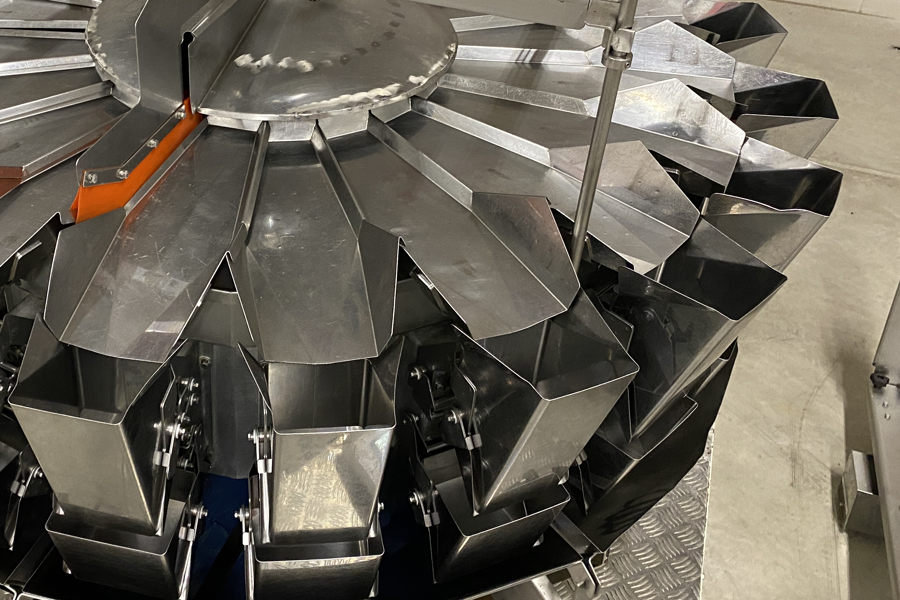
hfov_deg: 47.5
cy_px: 173
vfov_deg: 32.9
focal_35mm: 40
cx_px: 287
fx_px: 1000
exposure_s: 1/50
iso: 500
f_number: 1.8
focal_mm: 4.25
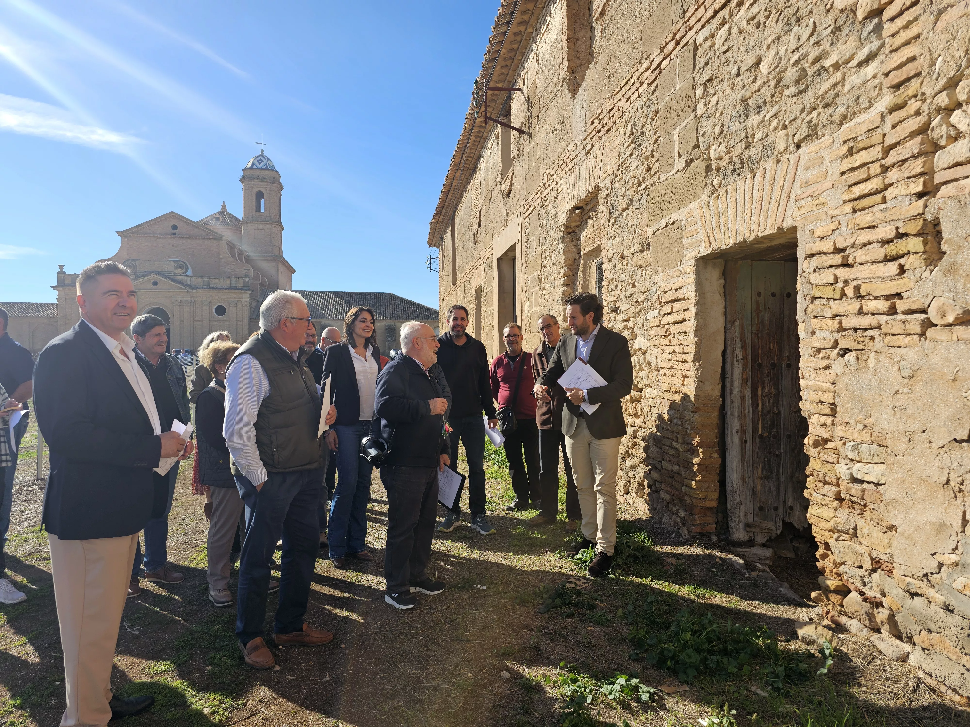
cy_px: 364
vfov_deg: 58.9
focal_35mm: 23
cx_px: 485
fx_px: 644
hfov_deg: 73.9
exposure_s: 1/606
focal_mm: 6.3
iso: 10
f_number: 1.7
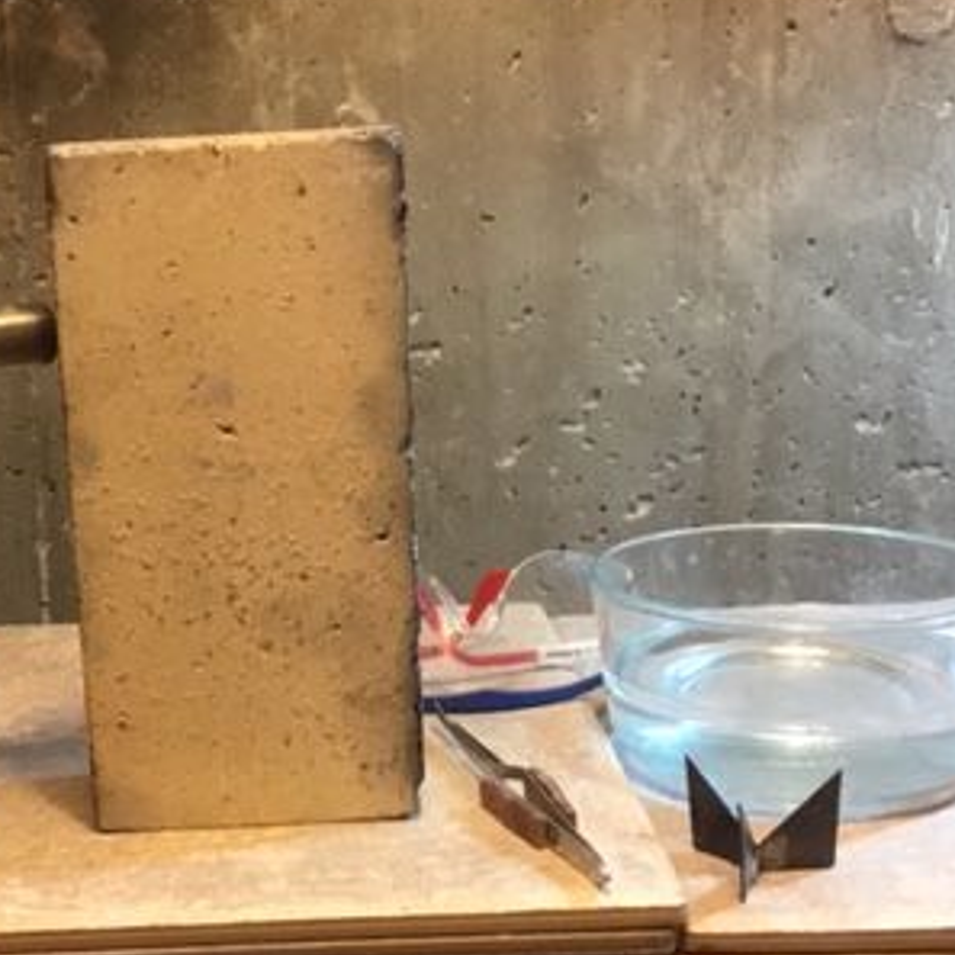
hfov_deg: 28.7
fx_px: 1842
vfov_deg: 29.1
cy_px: 518
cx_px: 264
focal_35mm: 59
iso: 125
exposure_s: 1/30
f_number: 2.4
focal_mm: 3.3
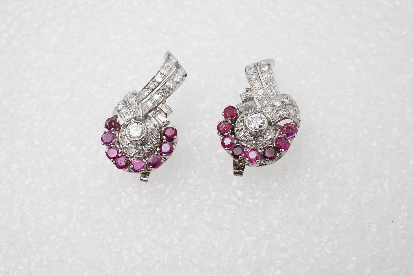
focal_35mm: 45
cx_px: 206
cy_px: 138
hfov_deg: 43.6
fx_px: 516
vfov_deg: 29.9
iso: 500
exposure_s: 1/125
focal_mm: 30
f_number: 22
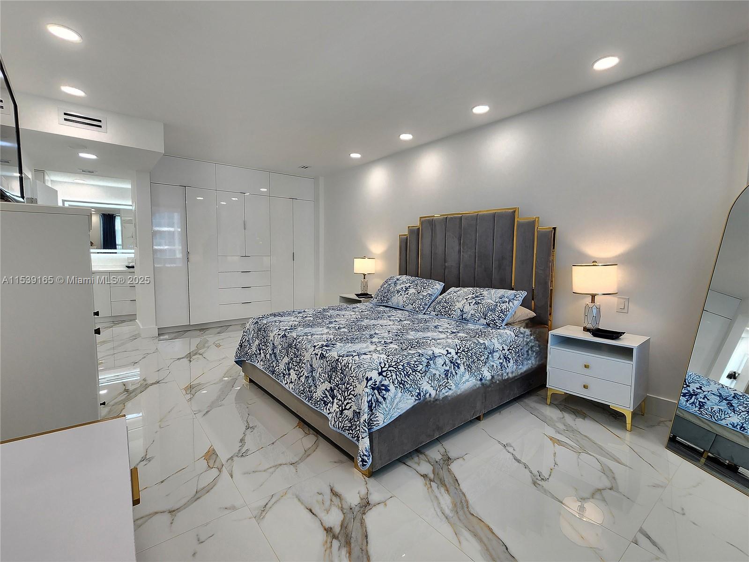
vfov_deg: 89.9
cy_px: 281
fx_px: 281
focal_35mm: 13
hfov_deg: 106.2
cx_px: 374
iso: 50
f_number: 2.2
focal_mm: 2.2
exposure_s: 1/60.2
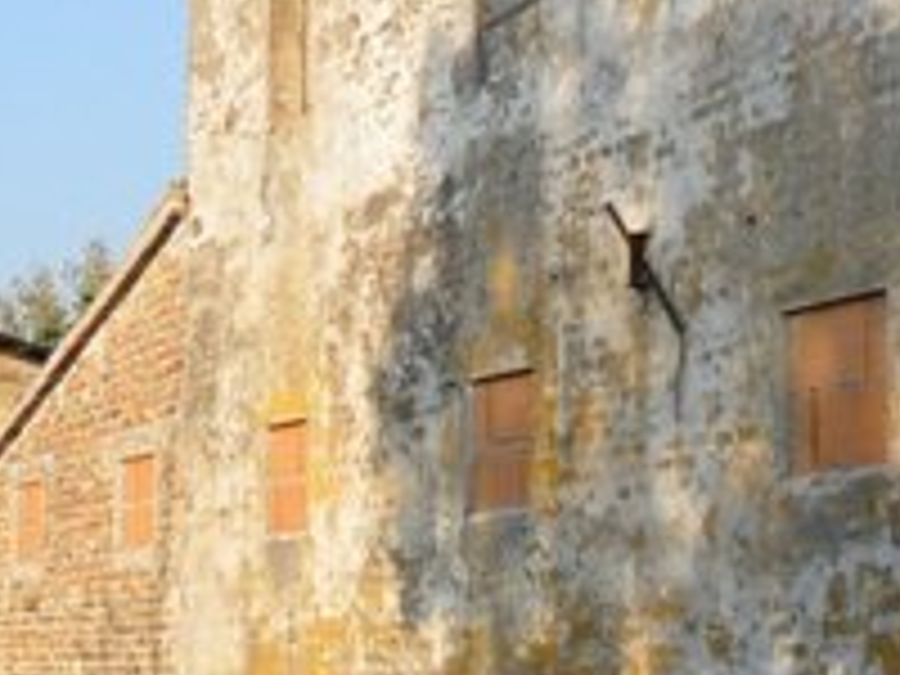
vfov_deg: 13.7
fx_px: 2808
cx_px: 558
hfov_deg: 18.2
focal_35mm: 108
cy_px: 518
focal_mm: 4.9
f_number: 3.5
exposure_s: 1/500
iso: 100
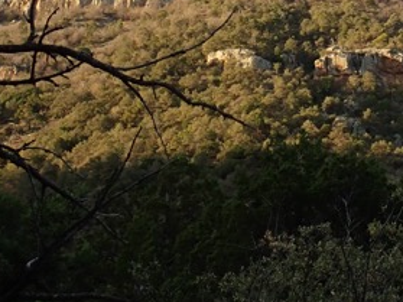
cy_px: -48
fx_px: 1280
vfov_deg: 13.1
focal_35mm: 110
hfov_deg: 17.2
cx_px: 458
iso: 100
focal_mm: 7.34
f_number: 4
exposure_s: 1/160
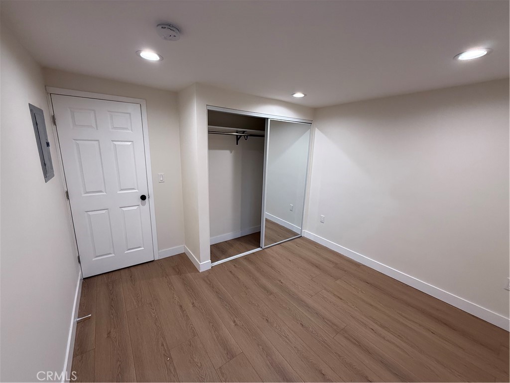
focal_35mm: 14
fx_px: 206
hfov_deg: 102.1
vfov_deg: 85.7
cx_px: 255
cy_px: 192
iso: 160
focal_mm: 2.22
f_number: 2.2
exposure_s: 1/120
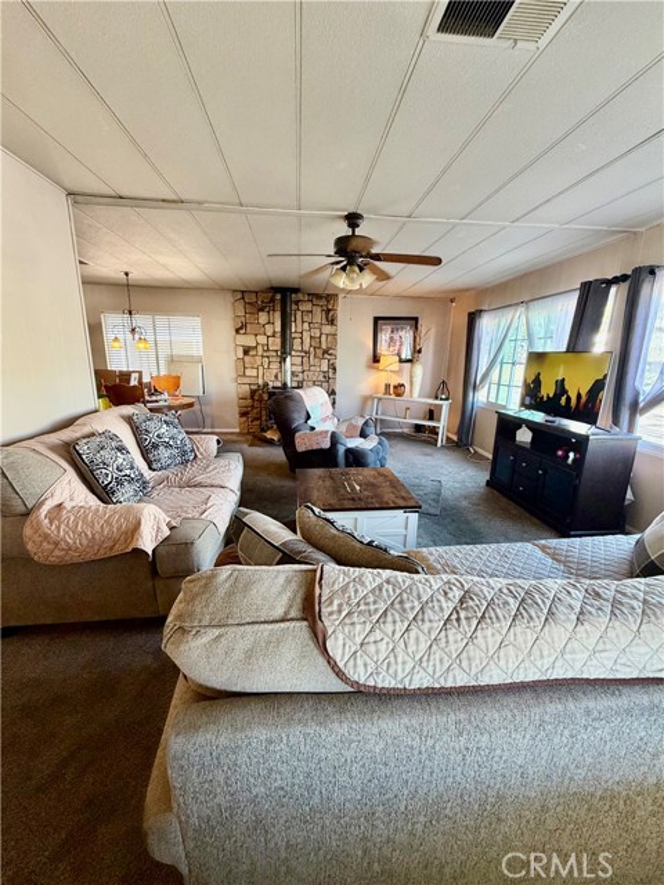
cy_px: 442
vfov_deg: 102.1
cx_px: 332
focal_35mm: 14
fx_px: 358
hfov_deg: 85.7
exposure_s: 1/60
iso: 250
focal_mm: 2.22
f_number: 2.2
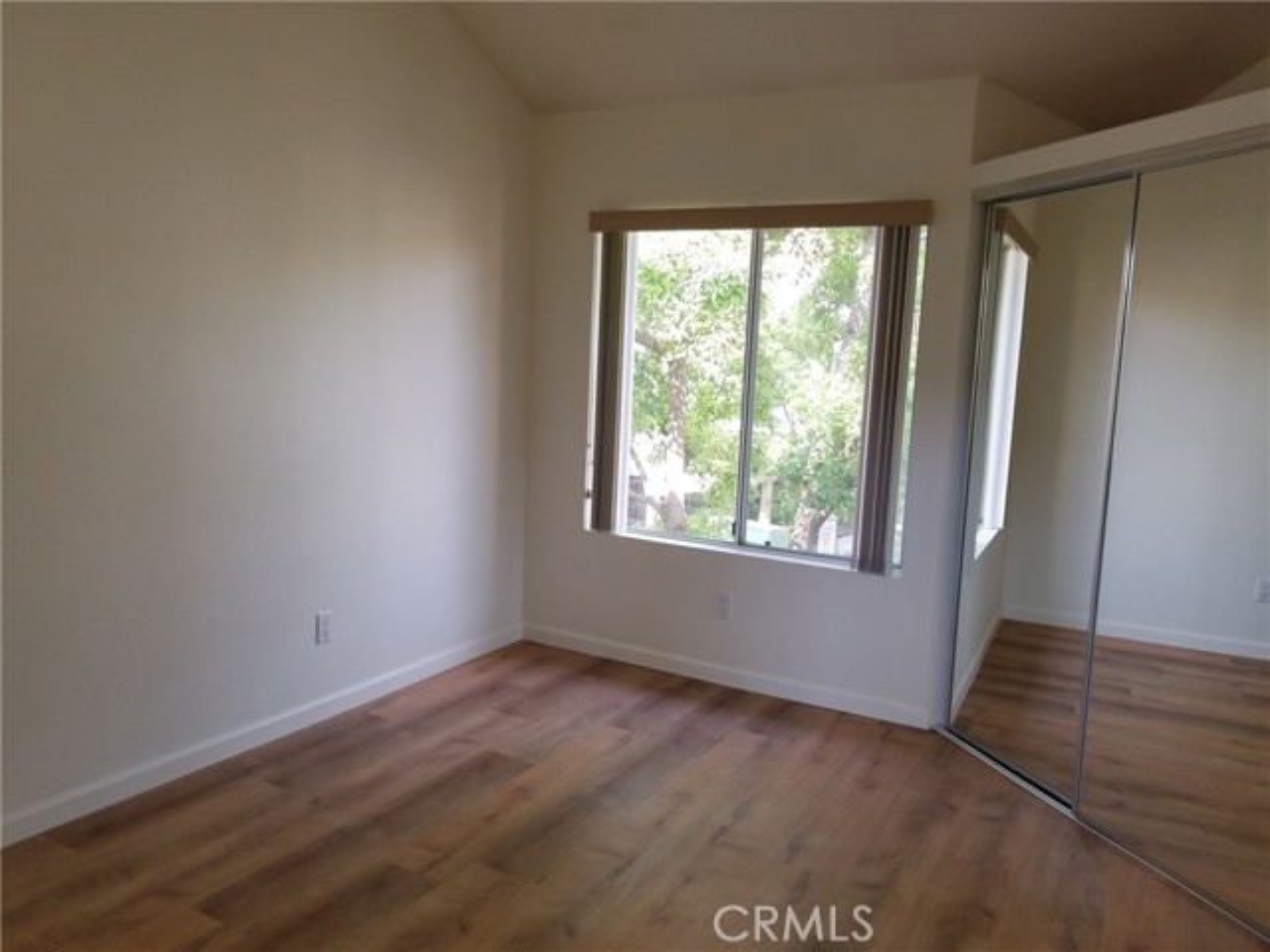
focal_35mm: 26
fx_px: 954
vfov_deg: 53.1
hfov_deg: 67.3
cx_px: 635
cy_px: 476
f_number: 1.7
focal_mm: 4.25
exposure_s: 1/129
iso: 50
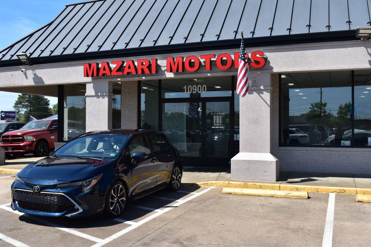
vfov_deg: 36.8
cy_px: 124
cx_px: 186
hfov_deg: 53.1
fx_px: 371
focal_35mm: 36
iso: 320
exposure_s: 1/500
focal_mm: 24
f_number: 11
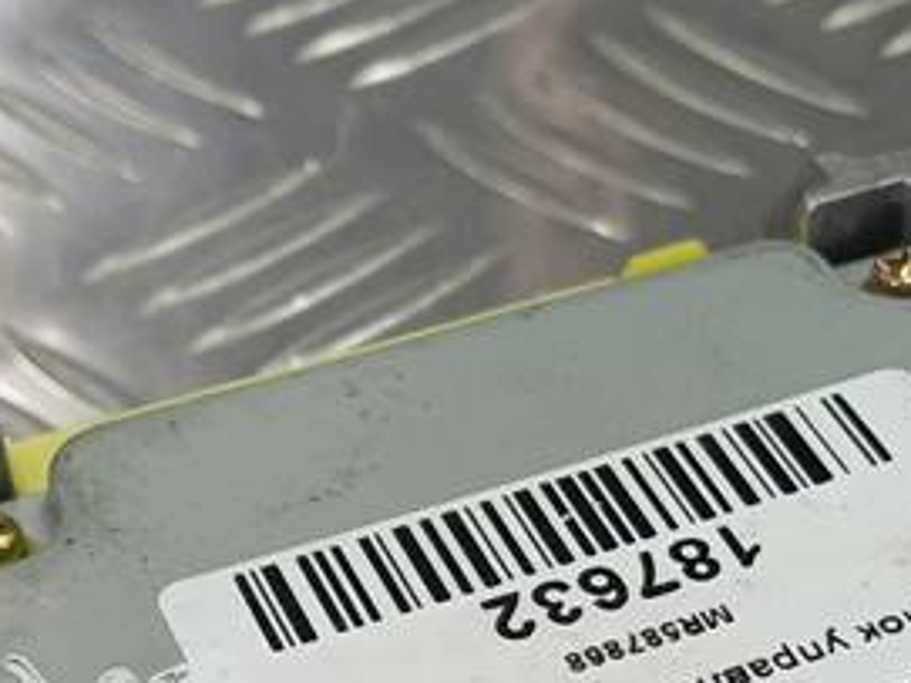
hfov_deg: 19.2
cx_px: 605
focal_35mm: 102
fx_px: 2683
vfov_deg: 13.8
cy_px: 959
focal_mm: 4.11
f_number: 1.6
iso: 96
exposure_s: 1/50
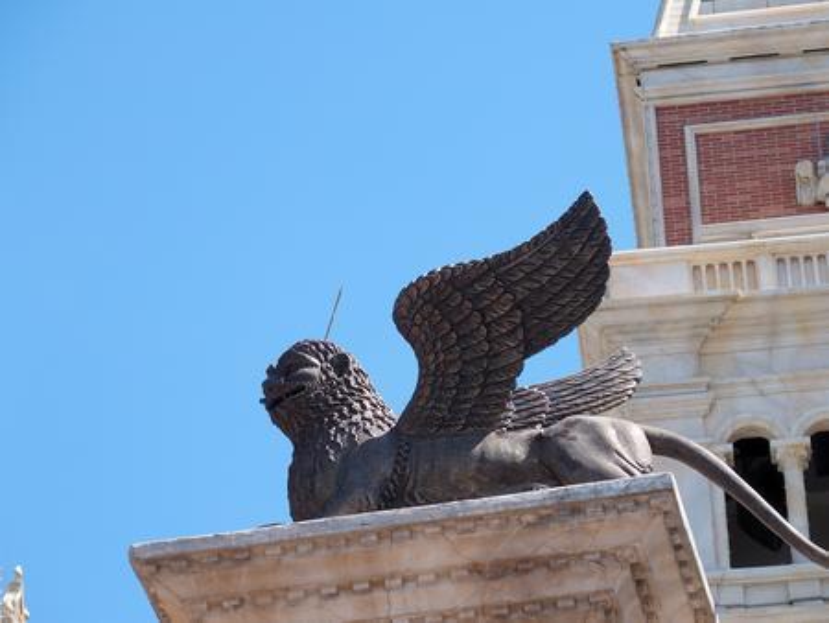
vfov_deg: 9.9
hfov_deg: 13.2
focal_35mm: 150
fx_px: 3594
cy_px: 312
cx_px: 414
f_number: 3.5
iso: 100
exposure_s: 1/800
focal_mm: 31.8
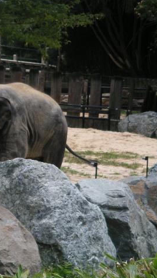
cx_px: -3
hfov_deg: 7.5
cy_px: 139
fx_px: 1199
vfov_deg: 13.3
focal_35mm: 162
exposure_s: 1/750
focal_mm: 17.1
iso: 50
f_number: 3.6
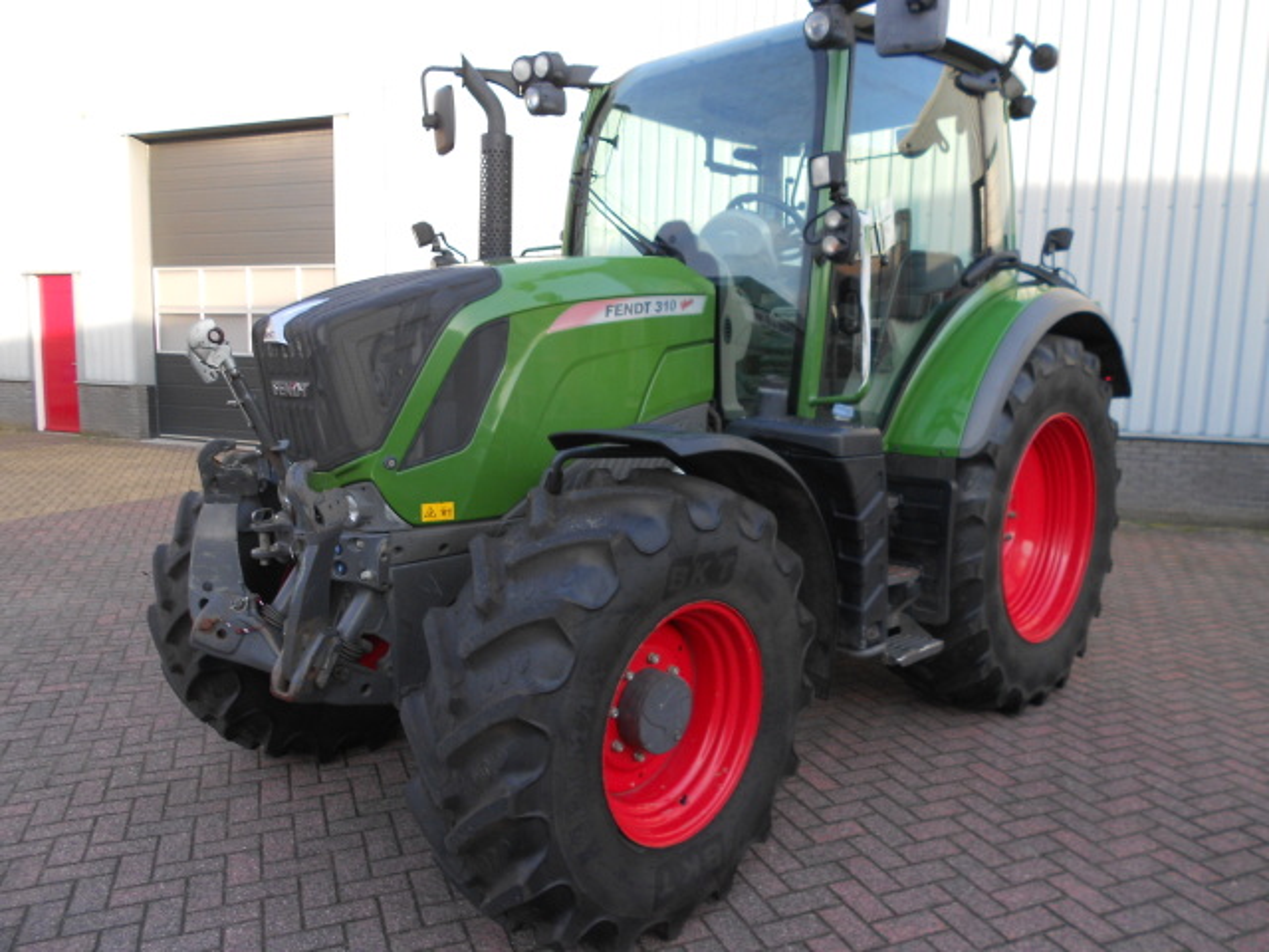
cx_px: 634
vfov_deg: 53.1
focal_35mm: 26
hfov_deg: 67.3
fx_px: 953
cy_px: 476
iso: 80
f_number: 3.2
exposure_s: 1/125
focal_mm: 4.6
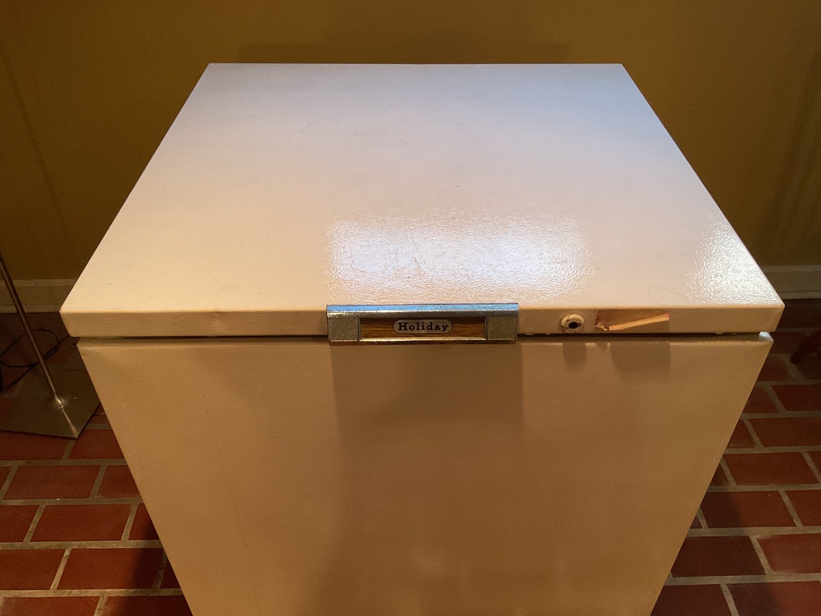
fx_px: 688
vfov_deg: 48.2
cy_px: 308
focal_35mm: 29
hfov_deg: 61.7
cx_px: 410
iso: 160
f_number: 1.8
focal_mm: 3
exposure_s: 1/60
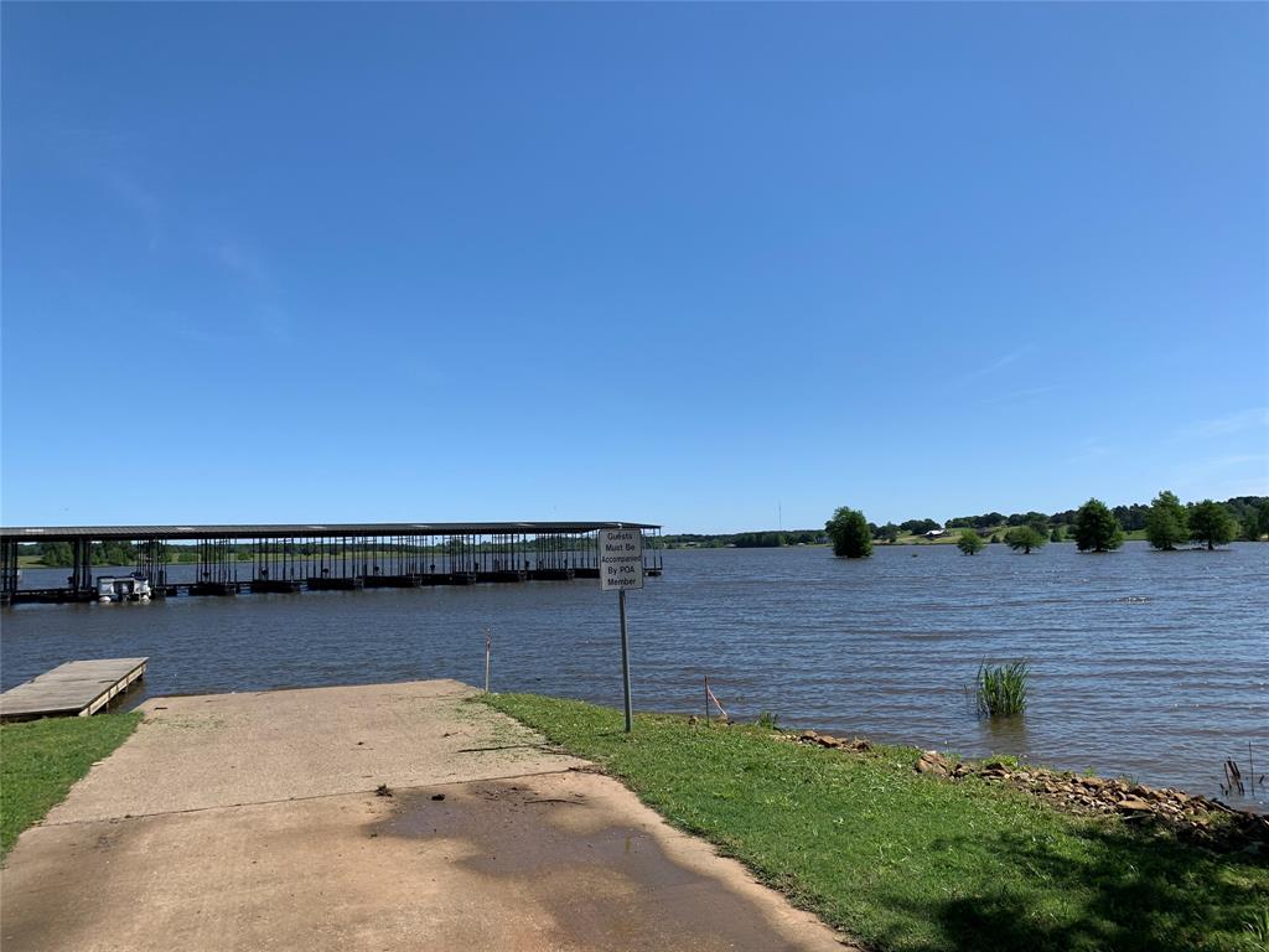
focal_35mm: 26
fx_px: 953
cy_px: 476
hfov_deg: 67.3
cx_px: 634
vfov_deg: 53.1
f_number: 1.8
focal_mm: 4.25
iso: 25
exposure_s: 1/2833
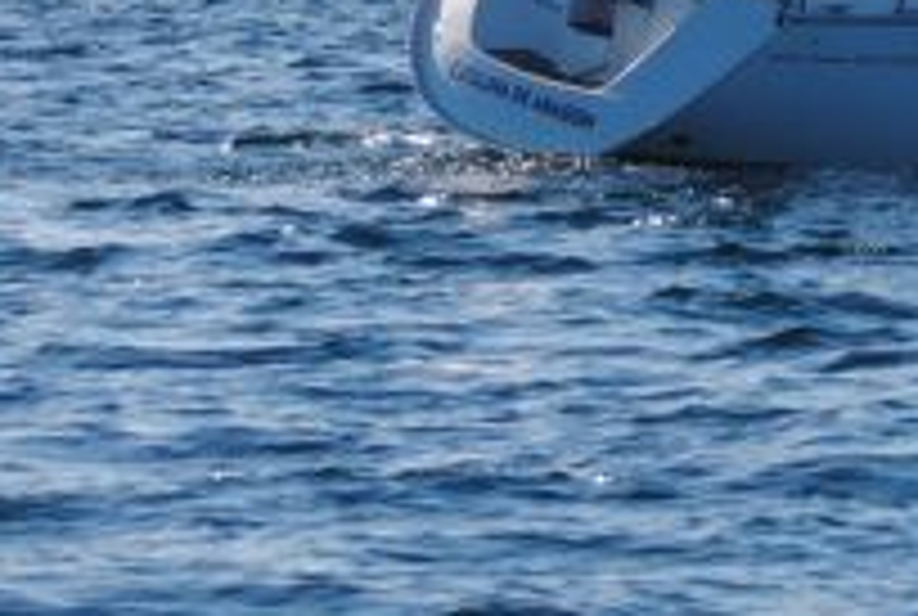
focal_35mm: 400
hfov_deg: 5.1
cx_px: 1323
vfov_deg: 3.4
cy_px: -506
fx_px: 10222
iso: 100
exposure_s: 1/640
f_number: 6.3
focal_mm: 68
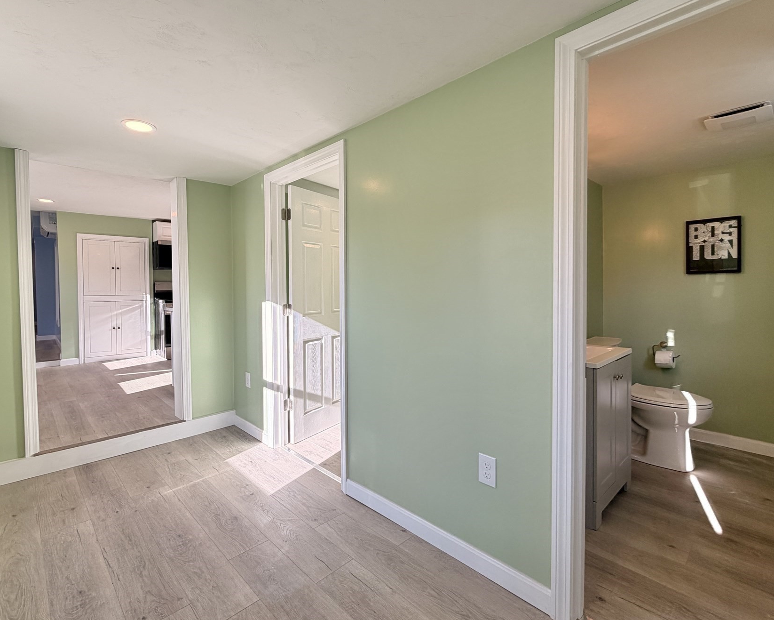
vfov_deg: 76.9
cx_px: 367
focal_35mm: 17
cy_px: 293
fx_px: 389
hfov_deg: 89.6
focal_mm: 2.22
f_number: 2.2
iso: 64
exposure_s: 1/120
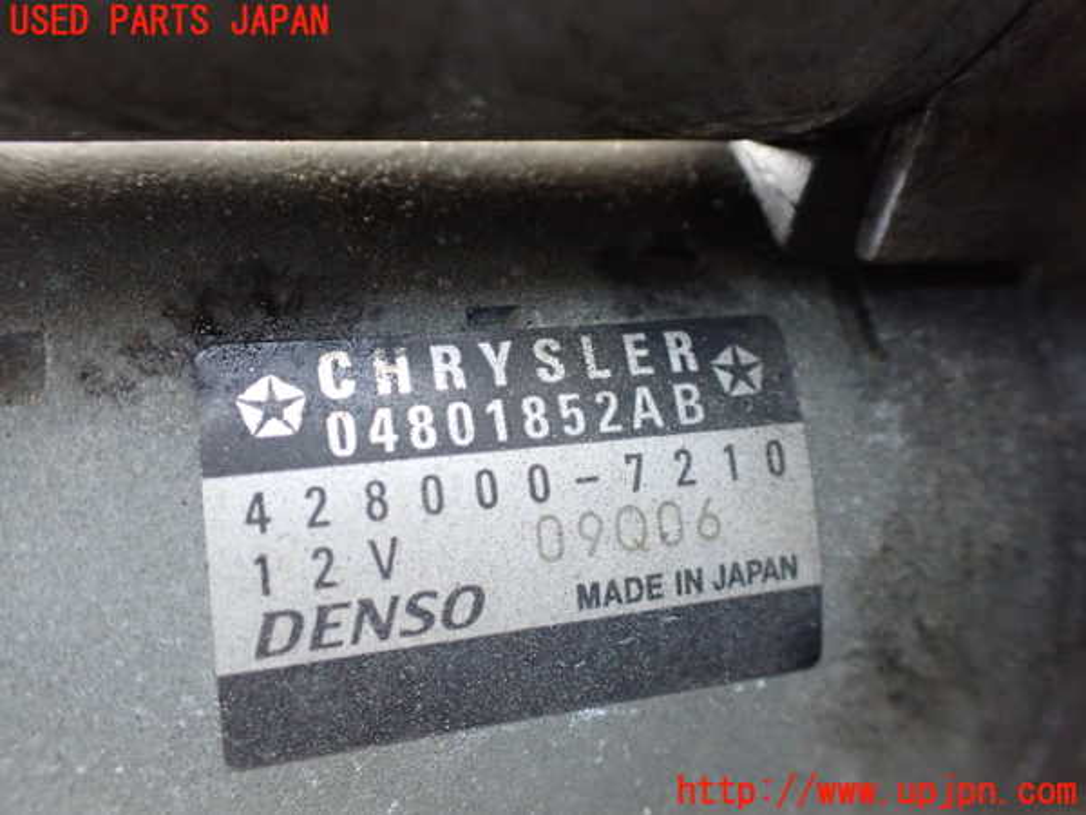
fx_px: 941
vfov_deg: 46.8
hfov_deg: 60.0
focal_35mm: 30
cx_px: 543
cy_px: 408
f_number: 2.3
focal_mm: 5.4
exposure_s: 1/50
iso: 800
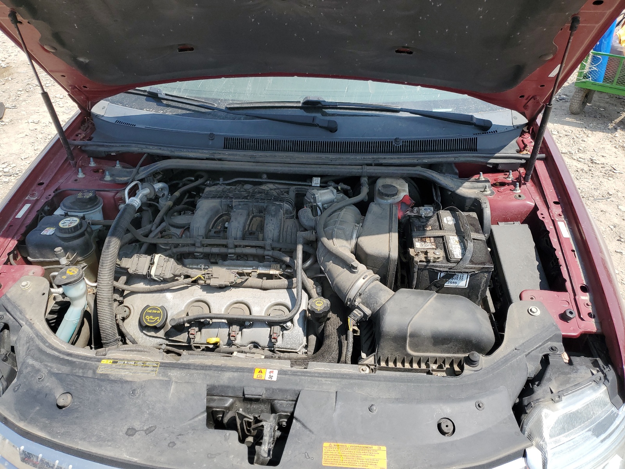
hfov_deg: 67.3
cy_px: 234
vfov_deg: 53.1
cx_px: 312
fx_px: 469
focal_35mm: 26
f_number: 1.5
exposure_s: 1/2000
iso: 50
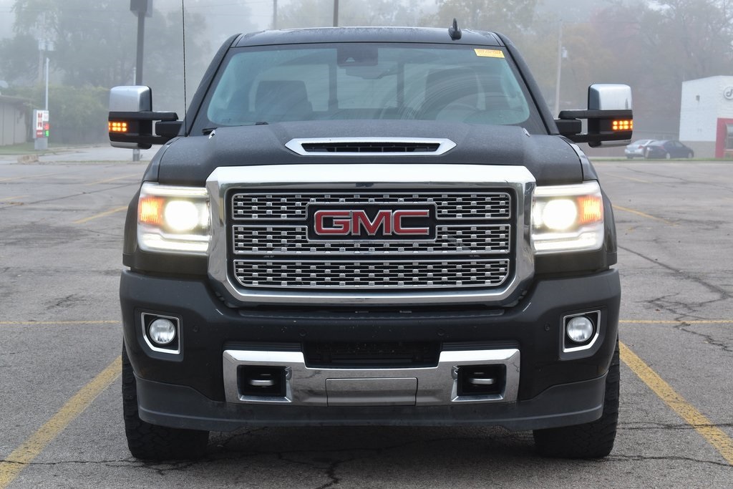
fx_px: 1588
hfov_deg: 26.0
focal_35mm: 78
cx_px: 366
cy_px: 244
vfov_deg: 17.5
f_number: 8
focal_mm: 52
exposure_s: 1/50
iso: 400
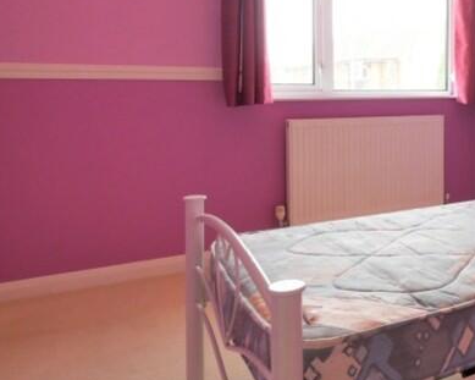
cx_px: 498
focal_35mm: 36
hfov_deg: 41.9
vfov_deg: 40.2
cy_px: 103
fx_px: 506
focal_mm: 7
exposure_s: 1/60
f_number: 4
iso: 200
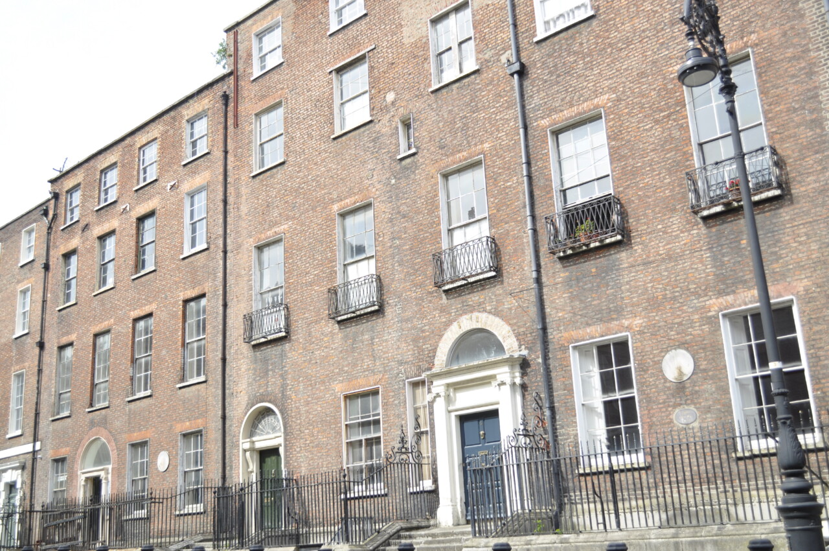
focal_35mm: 36
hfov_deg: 53.2
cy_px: 276
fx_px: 828
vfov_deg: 36.8
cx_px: 414
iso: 200
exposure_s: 1/320
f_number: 9
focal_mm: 24
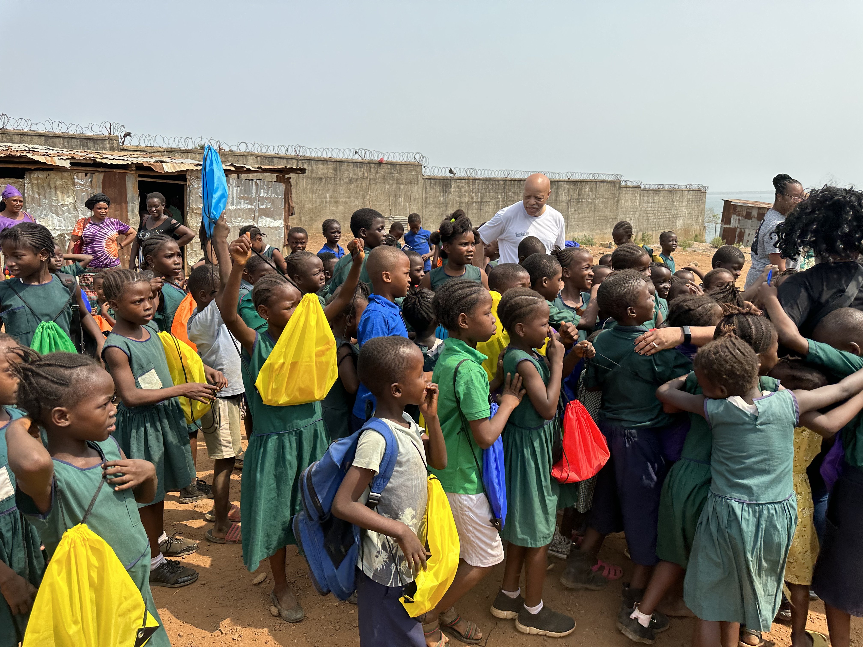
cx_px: 432
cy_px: 324
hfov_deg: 71.6
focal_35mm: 24
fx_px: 598
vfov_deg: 56.8
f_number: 1.78
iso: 80
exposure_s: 1/2809
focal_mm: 6.86
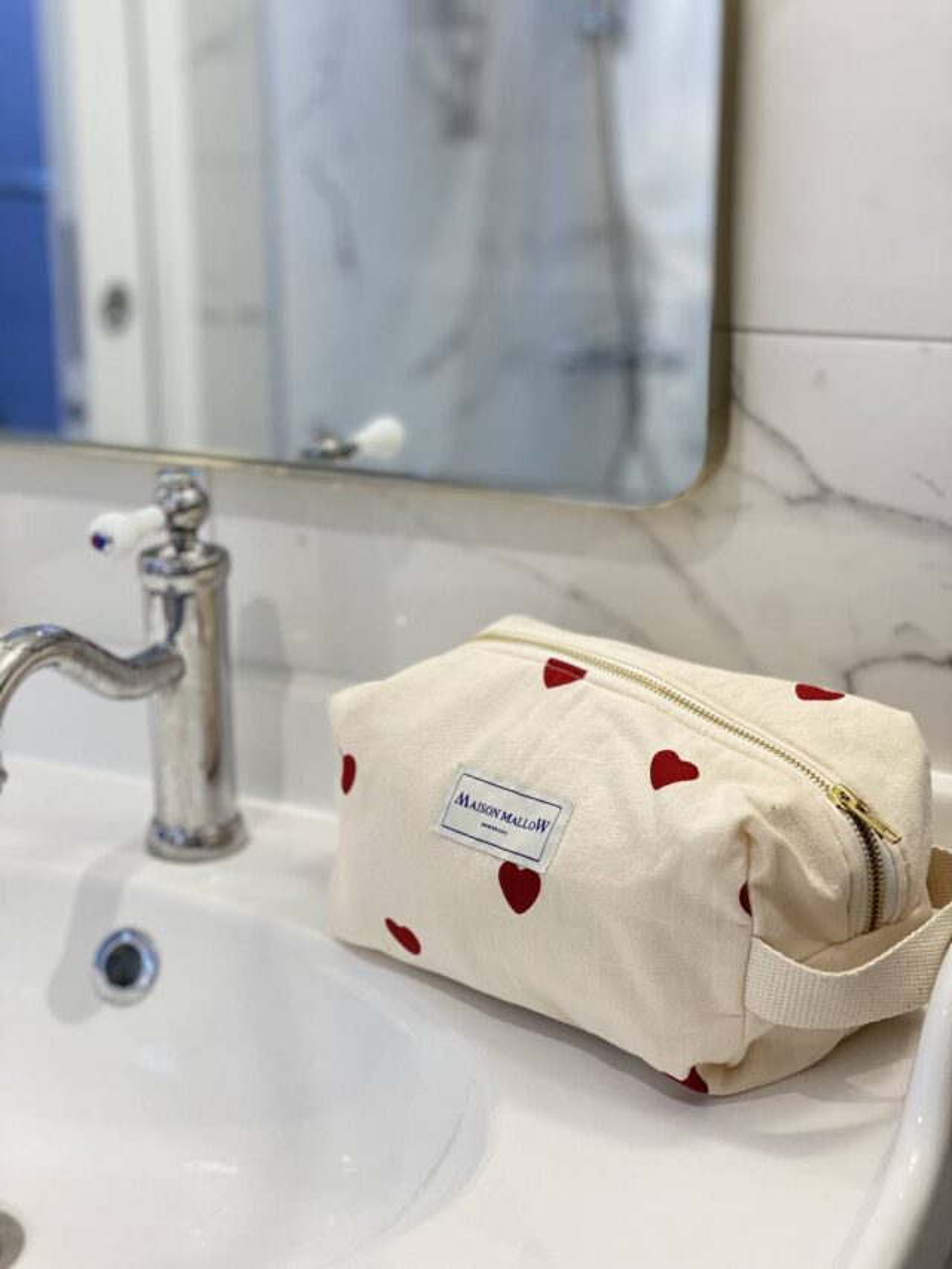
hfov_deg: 28.0
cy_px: 634
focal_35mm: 52
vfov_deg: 36.8
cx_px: 476
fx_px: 1906
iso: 125
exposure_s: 1/100
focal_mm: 6
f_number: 2
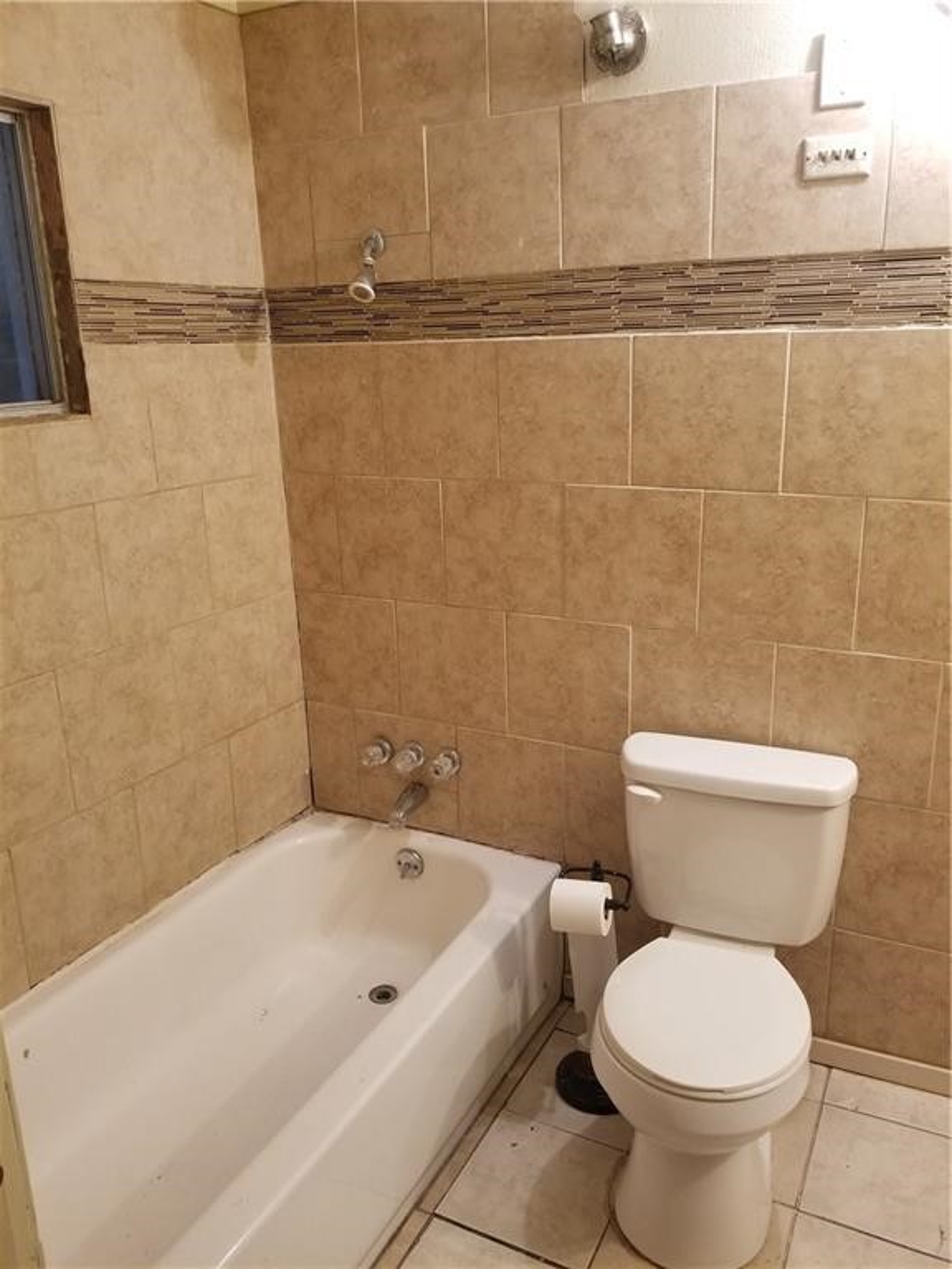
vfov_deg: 67.3
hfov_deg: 53.1
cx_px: 476
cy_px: 634
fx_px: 953
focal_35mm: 26
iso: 200
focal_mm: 4.25
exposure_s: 1/30
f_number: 1.7
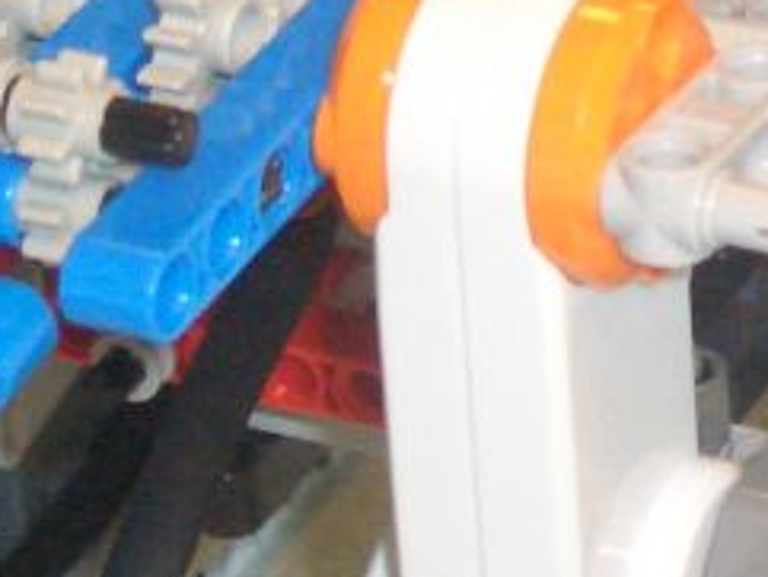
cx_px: 1001
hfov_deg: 6.6
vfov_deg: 5.0
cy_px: -395
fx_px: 6570
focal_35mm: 296
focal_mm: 10.2
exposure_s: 1/60
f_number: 3.5
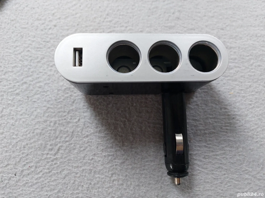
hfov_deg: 71.6
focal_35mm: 24
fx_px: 184
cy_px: 99
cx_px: 132
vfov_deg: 56.8
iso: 320
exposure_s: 1/50
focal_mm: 5.23
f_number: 1.8
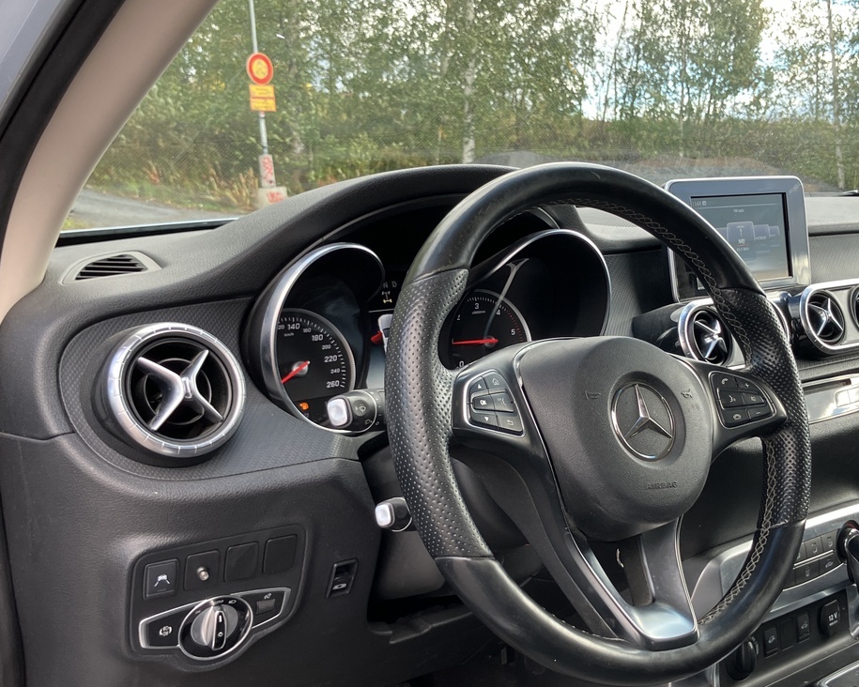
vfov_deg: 34.9
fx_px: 1093
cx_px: 556
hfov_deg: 42.5
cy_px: 386
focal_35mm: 43
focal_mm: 3.99
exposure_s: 1/121
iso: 40
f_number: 1.8
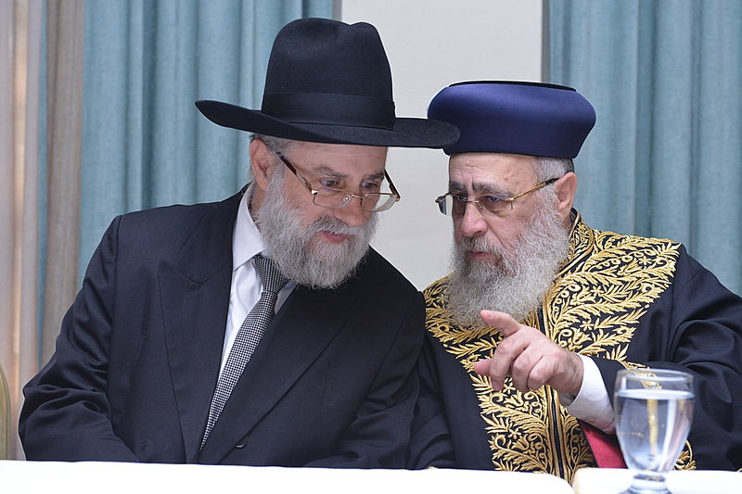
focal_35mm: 66
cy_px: 247
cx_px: 371
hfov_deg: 30.5
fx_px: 1360
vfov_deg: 20.6
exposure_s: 1/250
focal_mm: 66
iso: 2500
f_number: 5.6
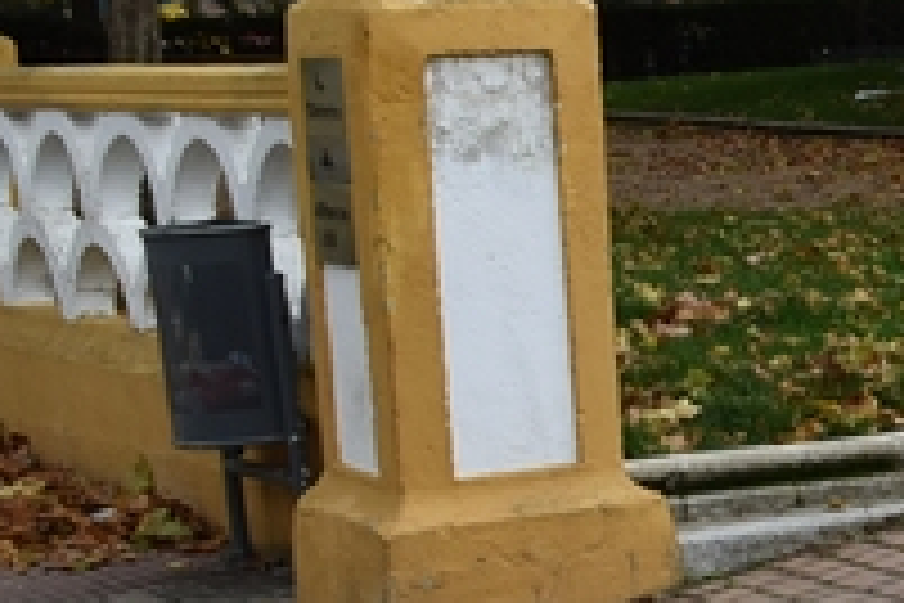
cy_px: 549
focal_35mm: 121
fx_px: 3038
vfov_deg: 11.3
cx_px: 1961
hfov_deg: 13.7
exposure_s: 1/250
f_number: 8
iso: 280
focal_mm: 18
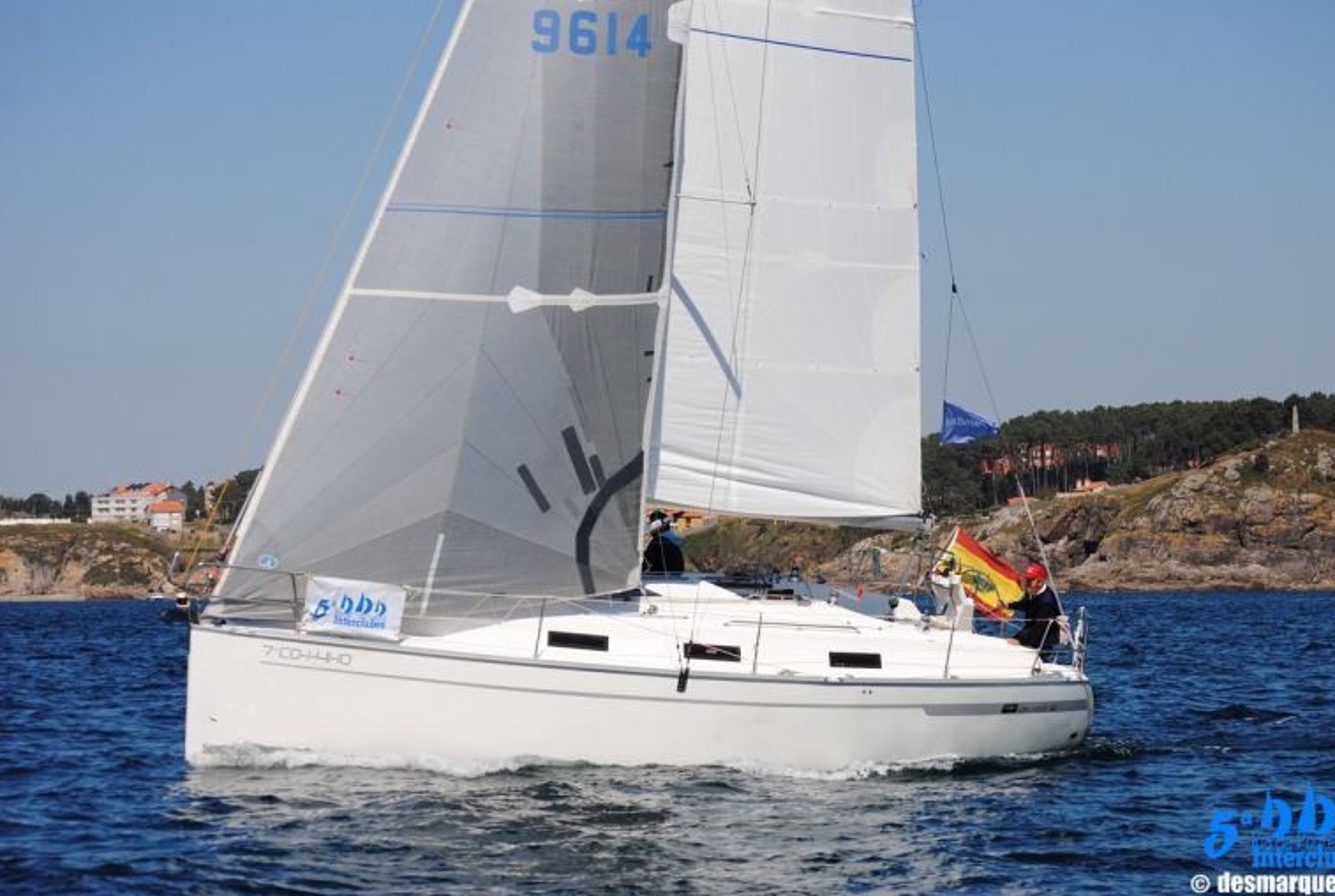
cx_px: 697
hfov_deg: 18.4
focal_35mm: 111
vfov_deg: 12.4
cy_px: 437
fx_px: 4124
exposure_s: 1/640
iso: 100
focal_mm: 70
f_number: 6.3
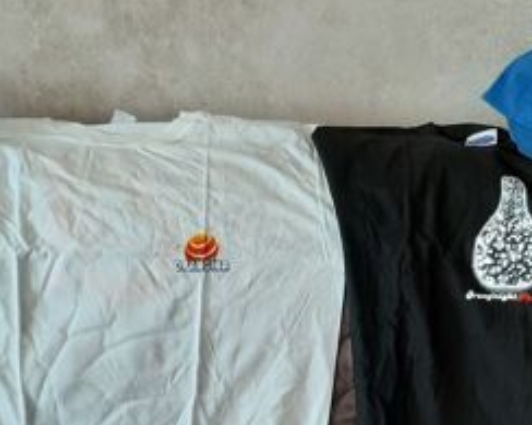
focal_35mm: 50
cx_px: 277
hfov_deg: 37.3
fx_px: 787
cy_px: 351
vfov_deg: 29.4
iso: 80
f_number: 1.7
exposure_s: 1/100
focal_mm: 3.93
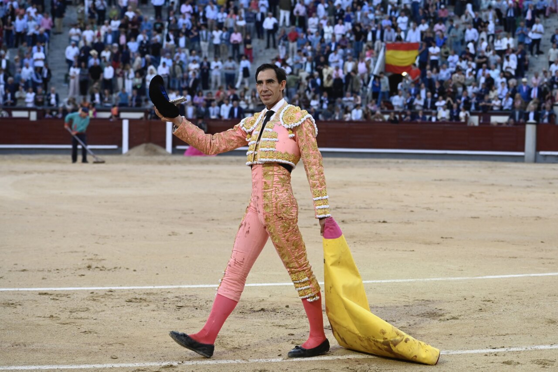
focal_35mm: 70
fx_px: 1084
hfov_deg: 28.9
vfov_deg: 19.4
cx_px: 279
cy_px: 186
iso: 1600
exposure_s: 1/800
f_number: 3.5
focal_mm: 70
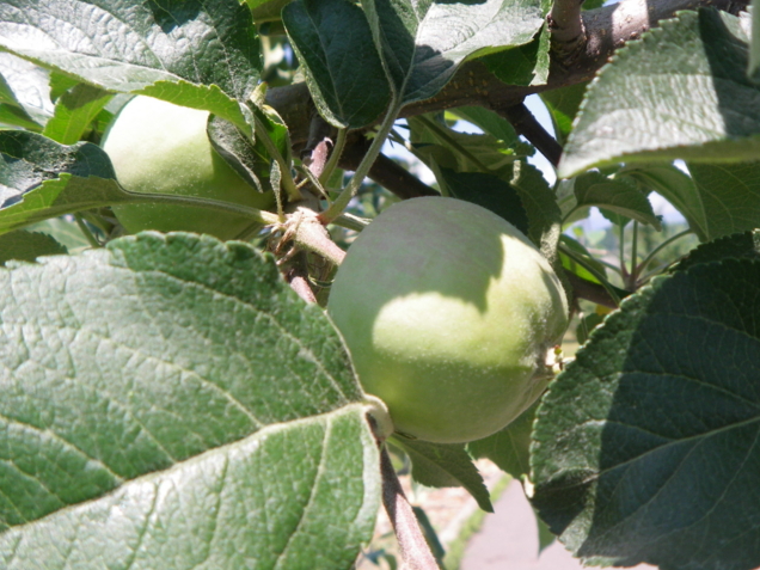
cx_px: 476
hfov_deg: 42.6
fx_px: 966
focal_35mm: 44
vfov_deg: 32.9
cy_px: 300
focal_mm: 6.2
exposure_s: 1/250
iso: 64
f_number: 3.8
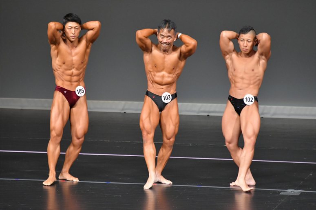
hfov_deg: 5.5
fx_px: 3290
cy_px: 105
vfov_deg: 3.7
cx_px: 158
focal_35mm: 375
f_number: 5.6
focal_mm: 250
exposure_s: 1/400
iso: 5000
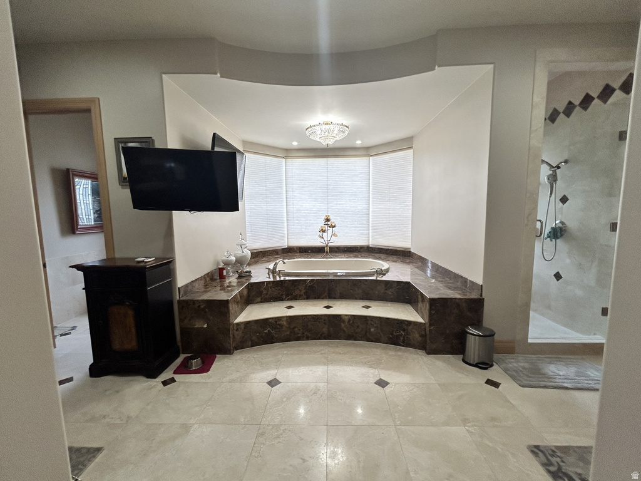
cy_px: 240
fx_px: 259
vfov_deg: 85.7
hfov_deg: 102.1
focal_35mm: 14
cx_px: 320
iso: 125
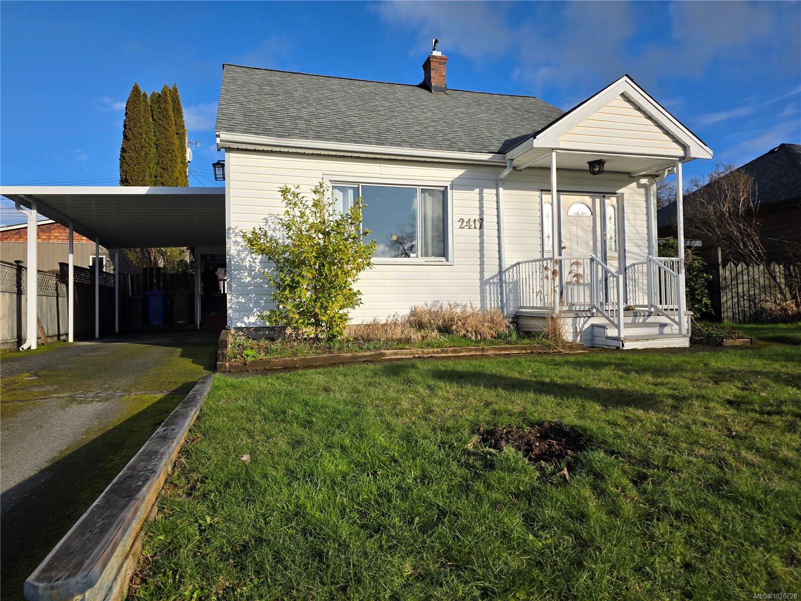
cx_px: 400
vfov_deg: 58.9
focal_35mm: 23
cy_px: 300
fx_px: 532
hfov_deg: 73.9
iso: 80
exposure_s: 1/5778
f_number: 1.7
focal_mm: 6.3
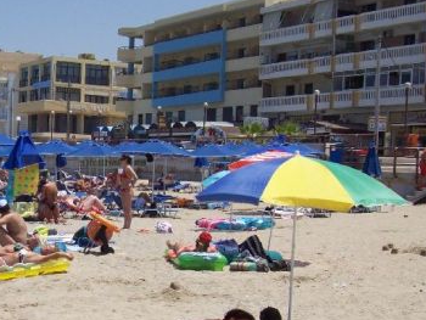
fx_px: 887
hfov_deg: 26.0
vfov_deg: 20.3
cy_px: 235
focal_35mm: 72
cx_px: 26
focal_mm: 6
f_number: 4.8
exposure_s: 1/923
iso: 80
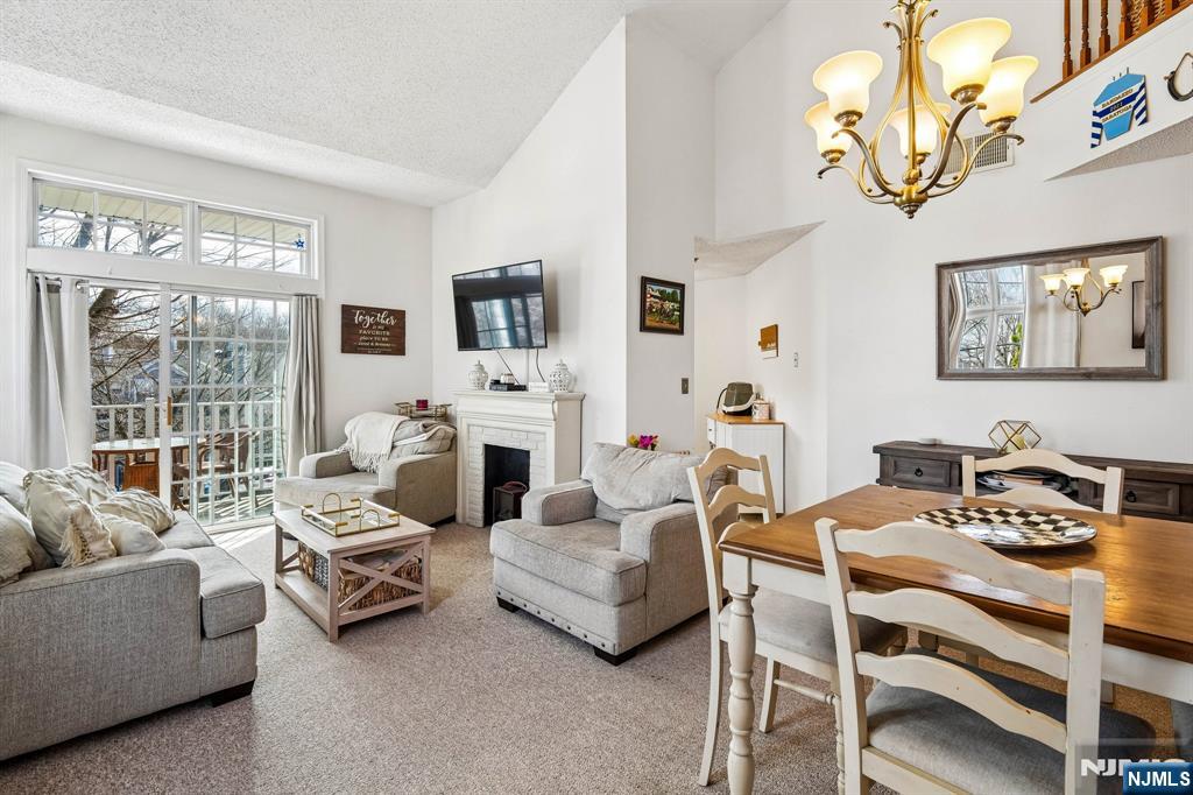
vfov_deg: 73.7
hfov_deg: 96.8
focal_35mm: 16
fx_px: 530
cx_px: 596
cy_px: 398
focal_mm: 16
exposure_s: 1/25
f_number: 8
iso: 400
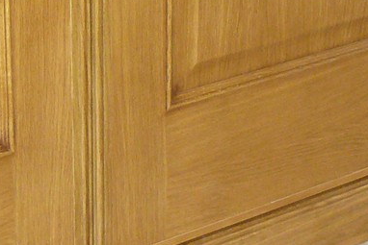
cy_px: -48
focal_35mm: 141
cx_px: 171
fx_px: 1442
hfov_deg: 14.5
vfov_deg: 9.6
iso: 250
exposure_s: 1/30
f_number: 2.8
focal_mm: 6
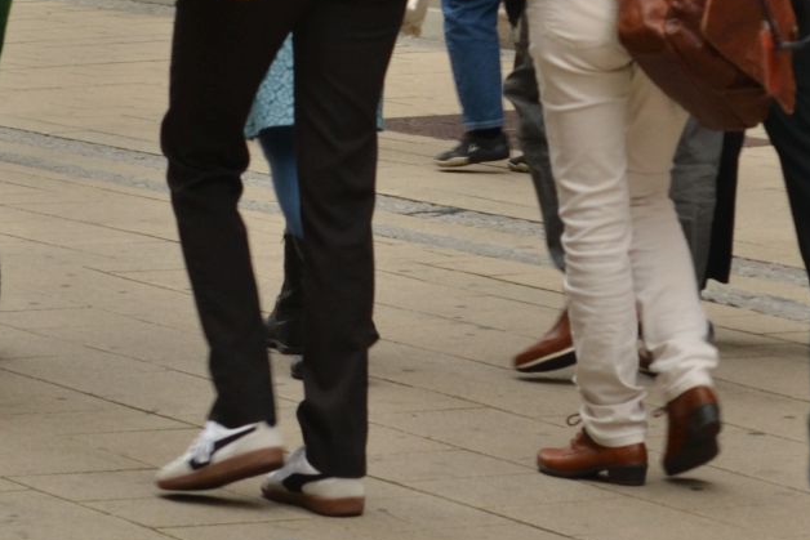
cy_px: 73
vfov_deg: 5.8
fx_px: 5321
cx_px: 418
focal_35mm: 236
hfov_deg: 8.7
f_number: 5.6
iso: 400
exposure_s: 1/125
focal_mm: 55
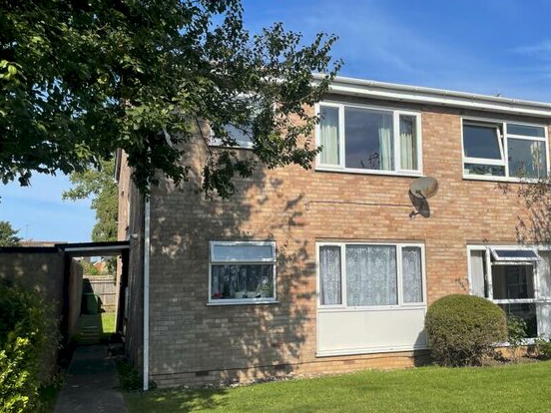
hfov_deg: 55.3
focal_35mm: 33
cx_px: 298
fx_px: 525
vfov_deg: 42.9
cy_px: 220
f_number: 1.6
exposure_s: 1/3731
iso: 32
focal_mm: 4.2
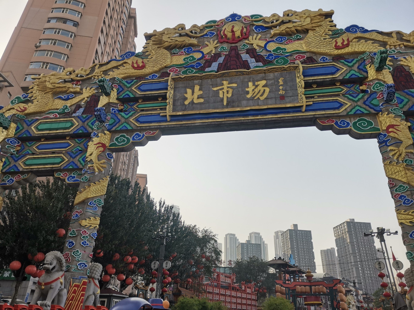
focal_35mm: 26
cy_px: 155
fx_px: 311
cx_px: 207
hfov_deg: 67.3
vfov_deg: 53.1
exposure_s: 1/1111
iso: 50
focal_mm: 4.75
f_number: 1.8
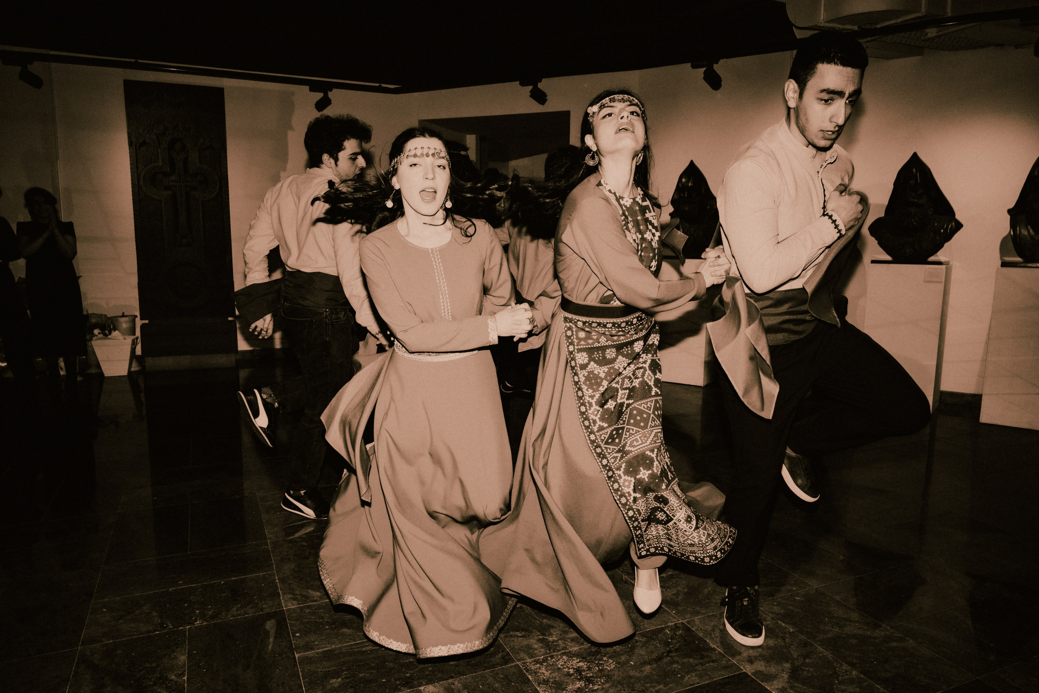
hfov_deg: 71.5
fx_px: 722
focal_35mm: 25
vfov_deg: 51.3
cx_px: 520
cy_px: 346
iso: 1250
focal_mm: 25
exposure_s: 1/60
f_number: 13
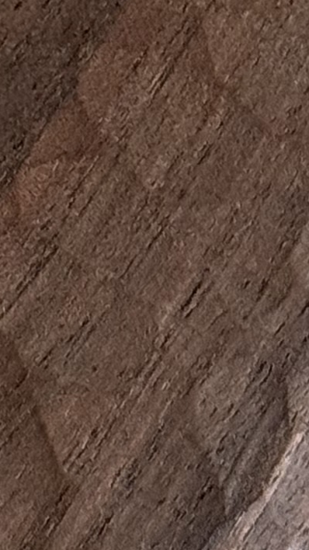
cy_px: 217
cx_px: -454
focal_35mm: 298
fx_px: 4343
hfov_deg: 4.0
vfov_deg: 7.2
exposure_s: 1/40
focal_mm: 6.76
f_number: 1.78
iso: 250
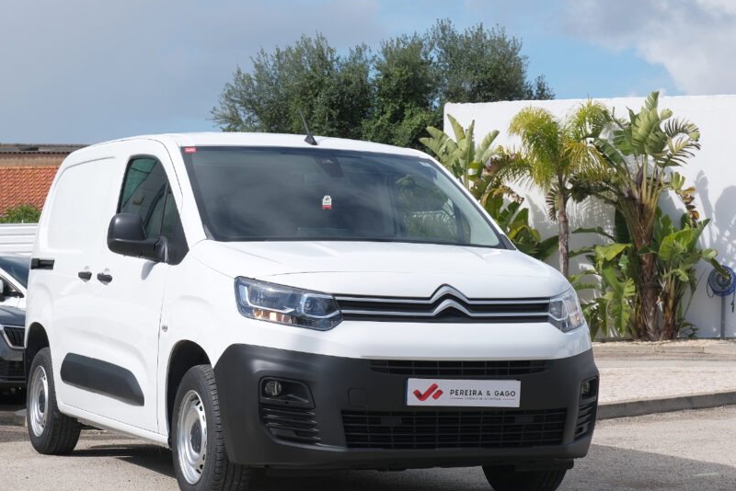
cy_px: 303
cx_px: 308
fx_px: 1779
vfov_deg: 15.7
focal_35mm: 87
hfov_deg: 23.3
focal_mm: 45
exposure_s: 1/320
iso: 160
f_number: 9
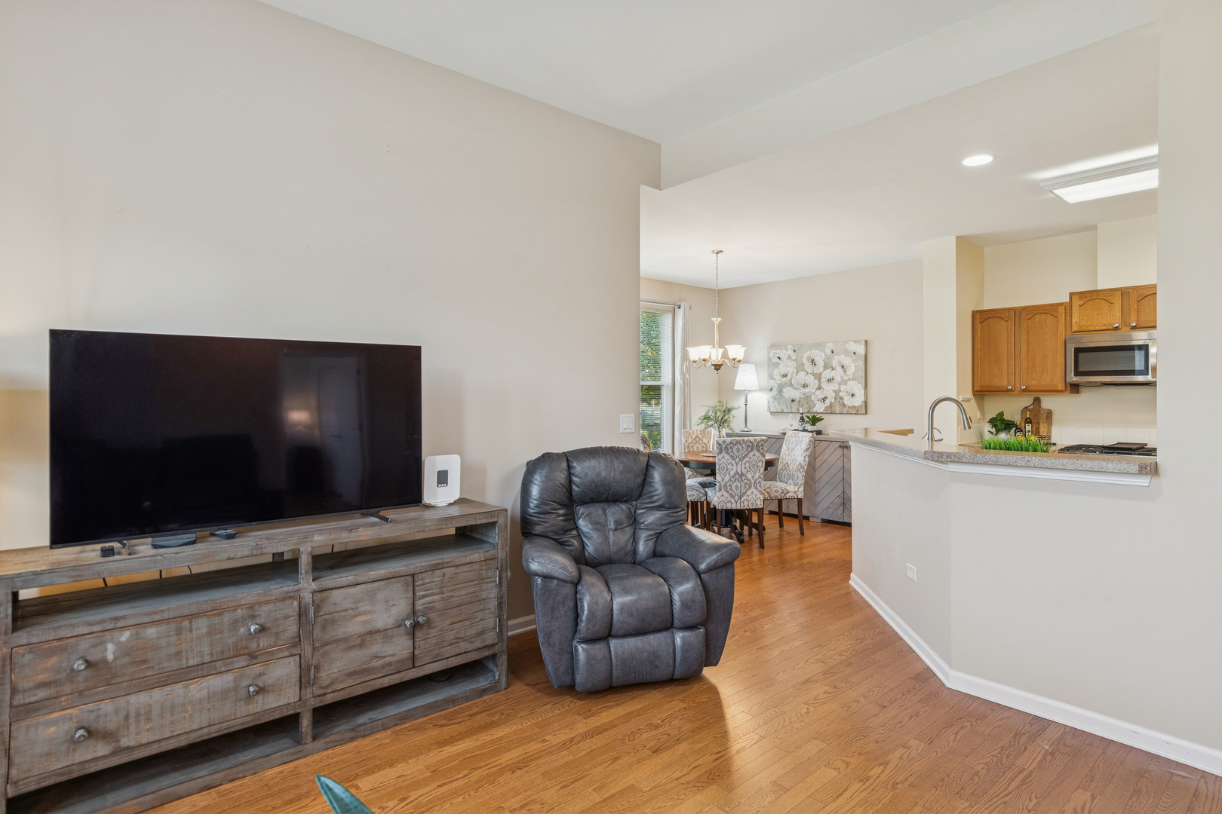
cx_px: 611
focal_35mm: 18
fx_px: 611
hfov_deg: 90.0
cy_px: 407
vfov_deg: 67.4
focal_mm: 12
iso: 250
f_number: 8
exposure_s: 1/13
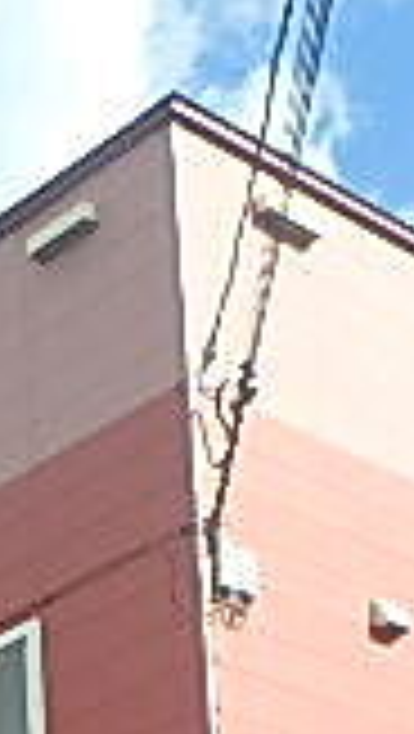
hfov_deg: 10.7
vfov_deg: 17.7
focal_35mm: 111
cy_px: 1031
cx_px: -153
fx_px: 2161
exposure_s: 1/640
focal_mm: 4.7
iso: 125
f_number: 4.3
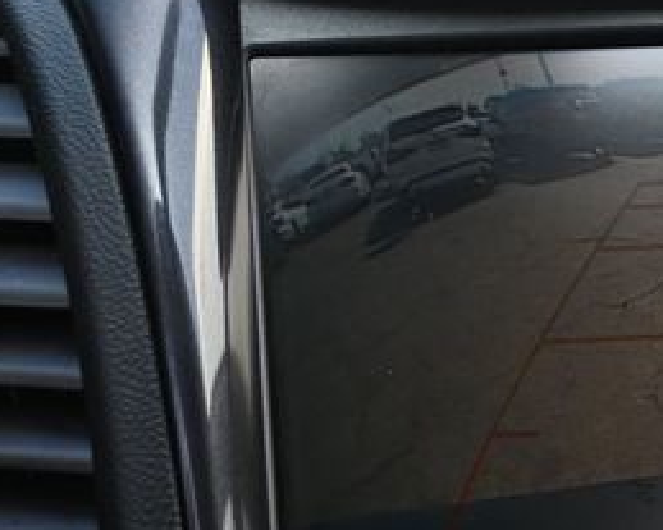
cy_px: 266
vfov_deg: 16.1
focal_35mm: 96
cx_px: 678
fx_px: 1875
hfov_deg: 19.4
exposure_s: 1/160
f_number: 4.5
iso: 400
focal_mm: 27.5
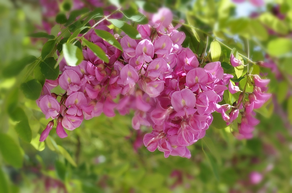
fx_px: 1409
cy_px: 96
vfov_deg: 7.9
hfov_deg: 11.8
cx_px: 146
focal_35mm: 174
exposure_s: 1/50
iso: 200
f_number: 9
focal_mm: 116
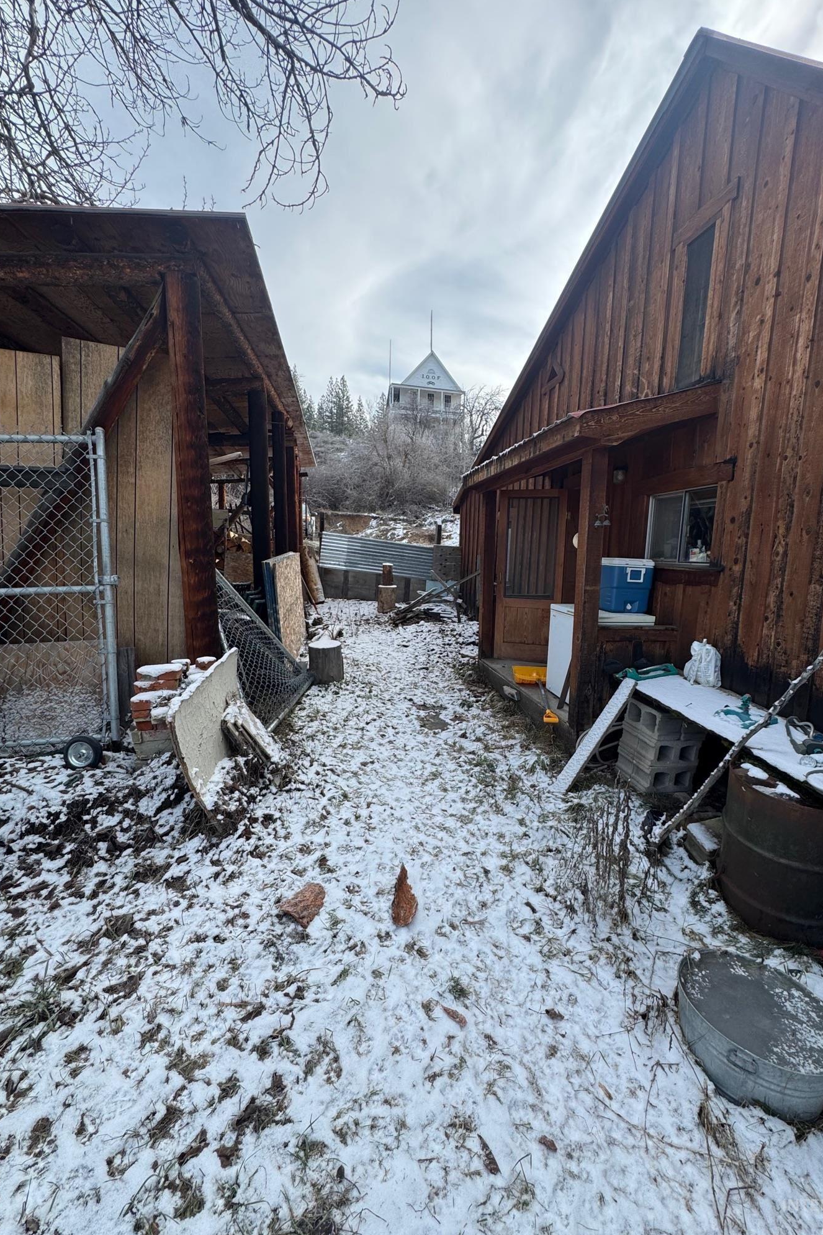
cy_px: 634
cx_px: 449
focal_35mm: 15
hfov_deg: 77.1
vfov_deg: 100.4
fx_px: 514
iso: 40
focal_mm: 2.22
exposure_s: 1/456
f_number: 2.2
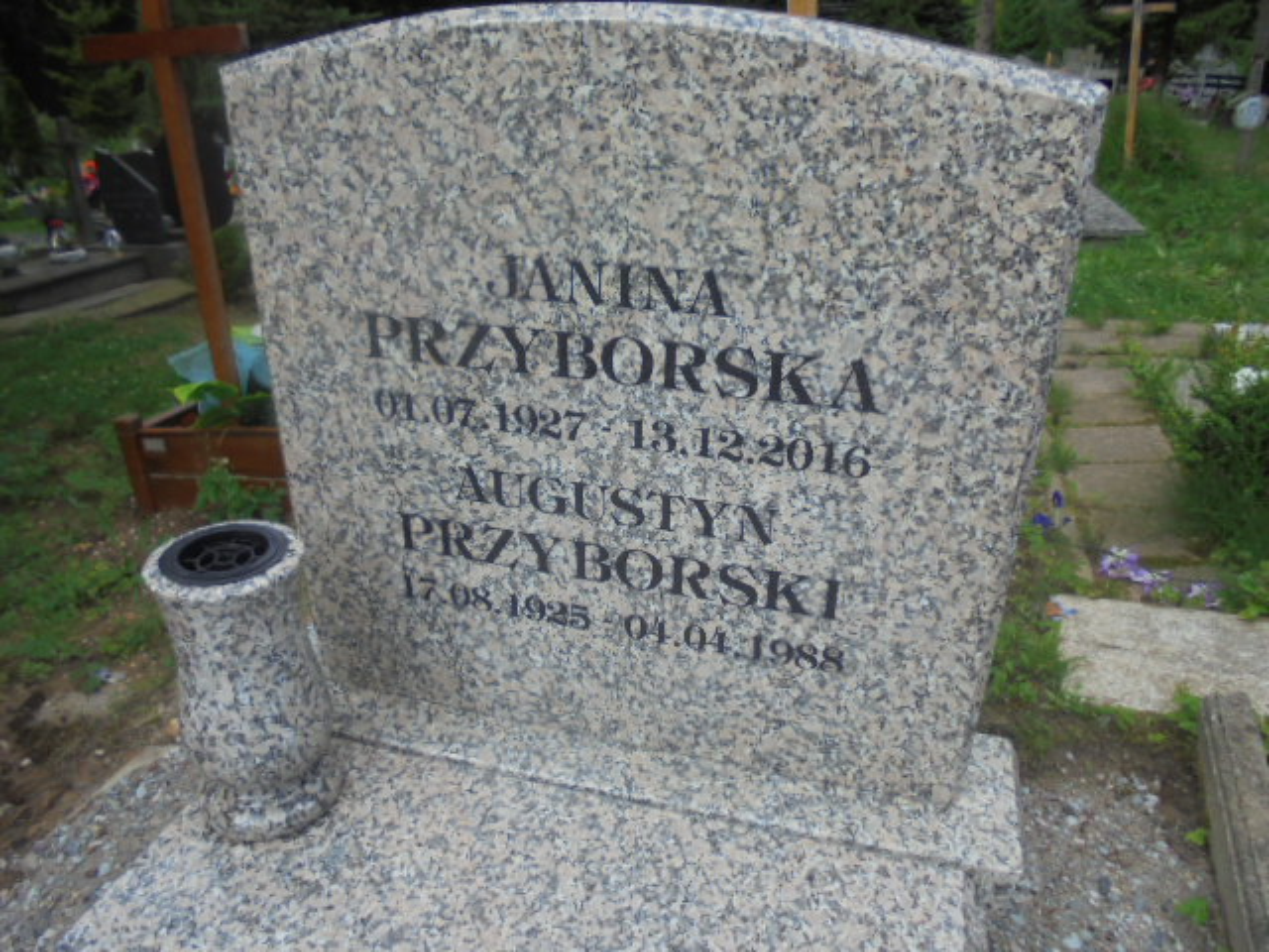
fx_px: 953
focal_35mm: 26
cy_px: 476
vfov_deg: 53.1
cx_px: 634
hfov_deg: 67.3
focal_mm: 4.6
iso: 100
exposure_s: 1/640
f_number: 3.5
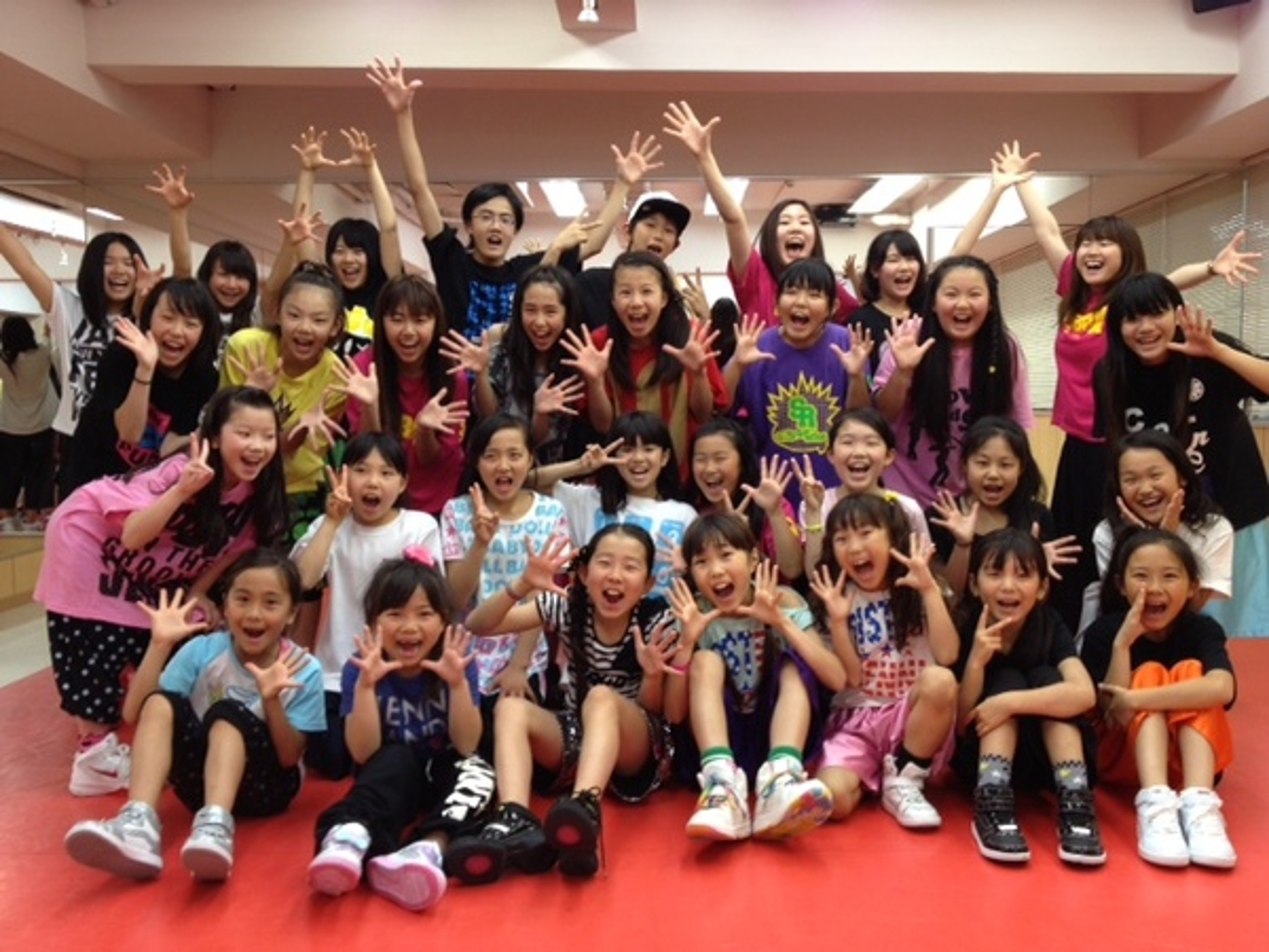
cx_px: 634
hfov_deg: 52.6
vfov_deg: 40.7
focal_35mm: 35
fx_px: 1283
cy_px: 476
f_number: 2.4
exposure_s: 1/24
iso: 64
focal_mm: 4.28
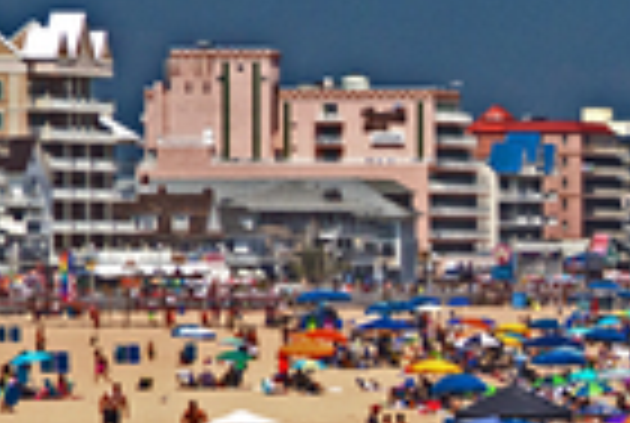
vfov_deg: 2.2
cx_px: 1305
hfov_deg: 3.2
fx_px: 11241
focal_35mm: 641
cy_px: 387
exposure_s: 1/800
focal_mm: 100
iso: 200
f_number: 7.1
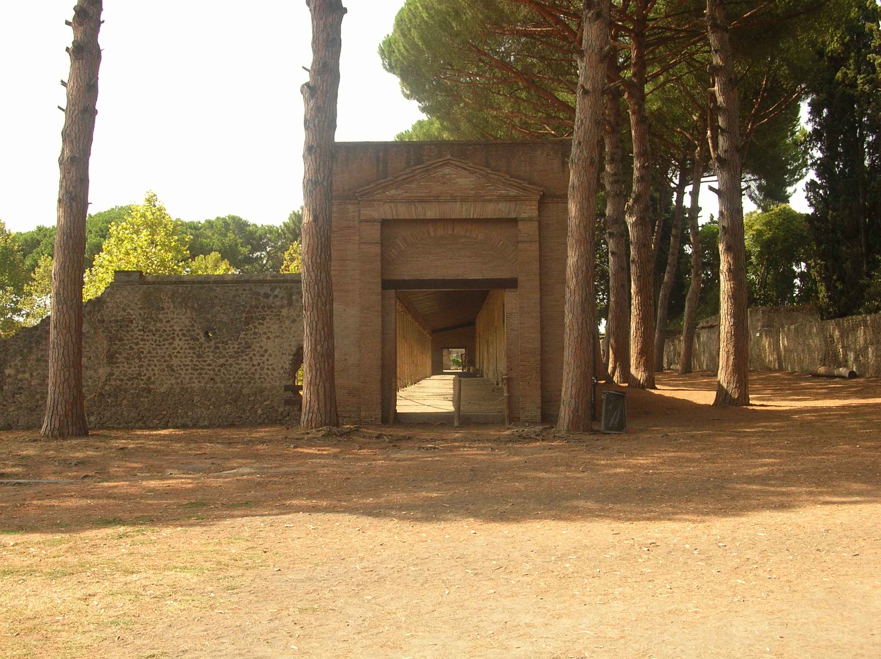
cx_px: 440
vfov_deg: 30.2
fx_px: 1221
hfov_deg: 39.7
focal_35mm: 48
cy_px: 330
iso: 50
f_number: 3.2
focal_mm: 8
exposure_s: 1/277
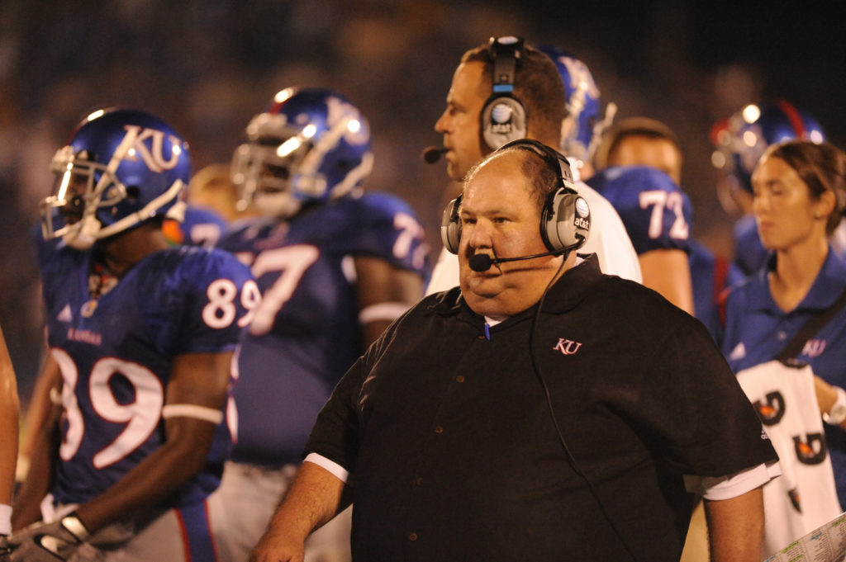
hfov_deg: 6.9
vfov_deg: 4.6
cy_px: 281
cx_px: 423
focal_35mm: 300
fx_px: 7044
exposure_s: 1/2000
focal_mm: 300
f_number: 2.8
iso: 6400
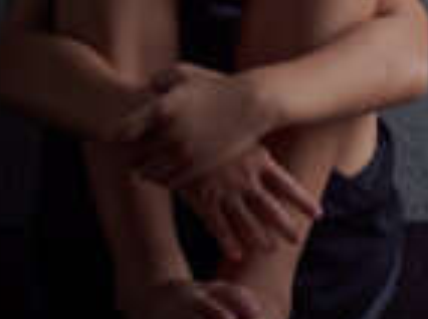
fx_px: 3296
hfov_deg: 7.4
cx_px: 416
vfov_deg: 5.5
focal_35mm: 267
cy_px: -35
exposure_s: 1/80
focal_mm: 45
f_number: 1.8
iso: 200
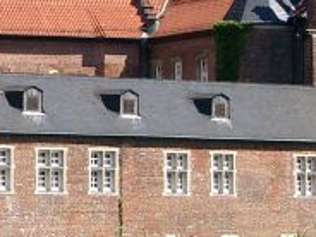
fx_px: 2739
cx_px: -10
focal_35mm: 300
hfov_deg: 6.6
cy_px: -12
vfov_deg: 4.9
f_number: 4
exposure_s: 1/397
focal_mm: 14.22
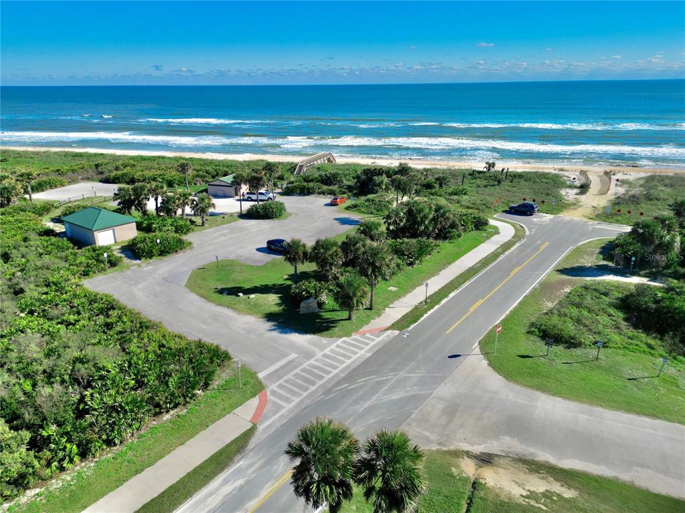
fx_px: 475
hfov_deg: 71.6
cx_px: 342
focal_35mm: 24
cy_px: 256
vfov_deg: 56.8
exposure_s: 1/5000
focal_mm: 6.72
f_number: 1.7
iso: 110
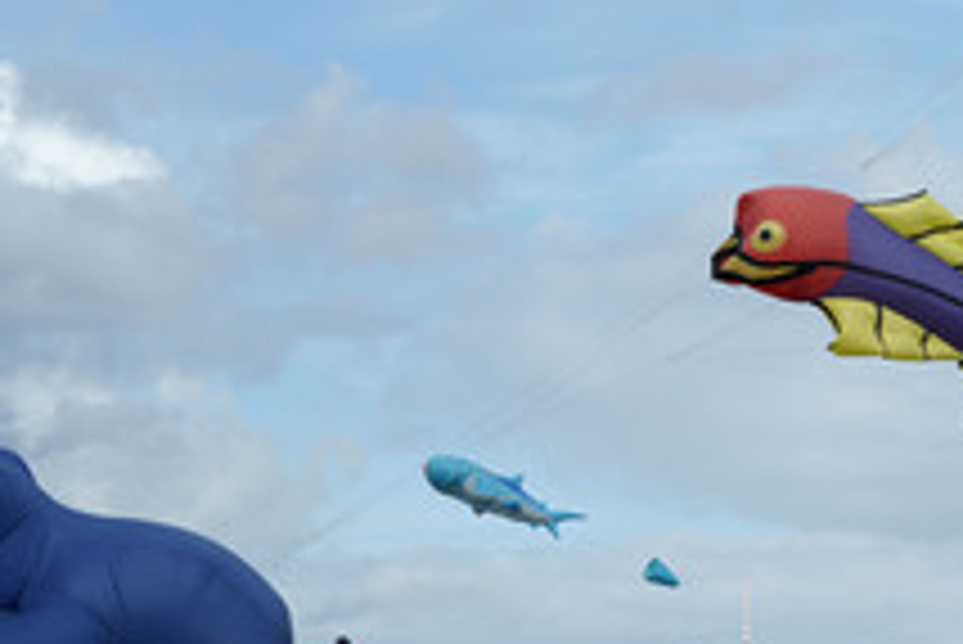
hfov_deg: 12.7
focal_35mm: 160
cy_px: 329
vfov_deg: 8.6
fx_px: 4283
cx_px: 997
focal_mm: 76
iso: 640
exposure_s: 1/800
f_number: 8
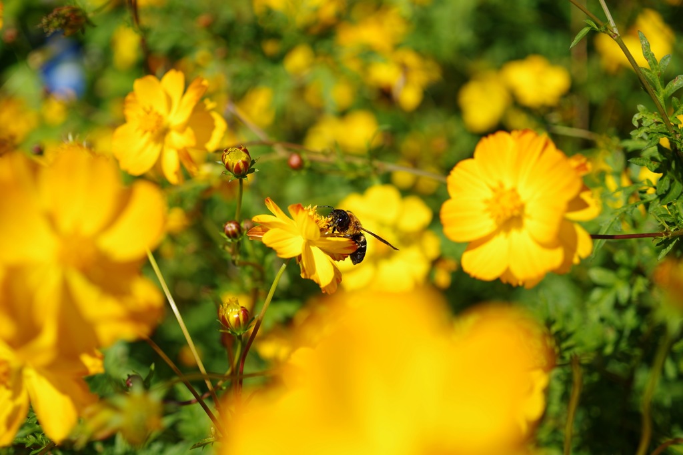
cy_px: 228
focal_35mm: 52
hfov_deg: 38.2
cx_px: 342
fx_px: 986
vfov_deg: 26.0
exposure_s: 1/1600
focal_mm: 35
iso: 100
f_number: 2.8
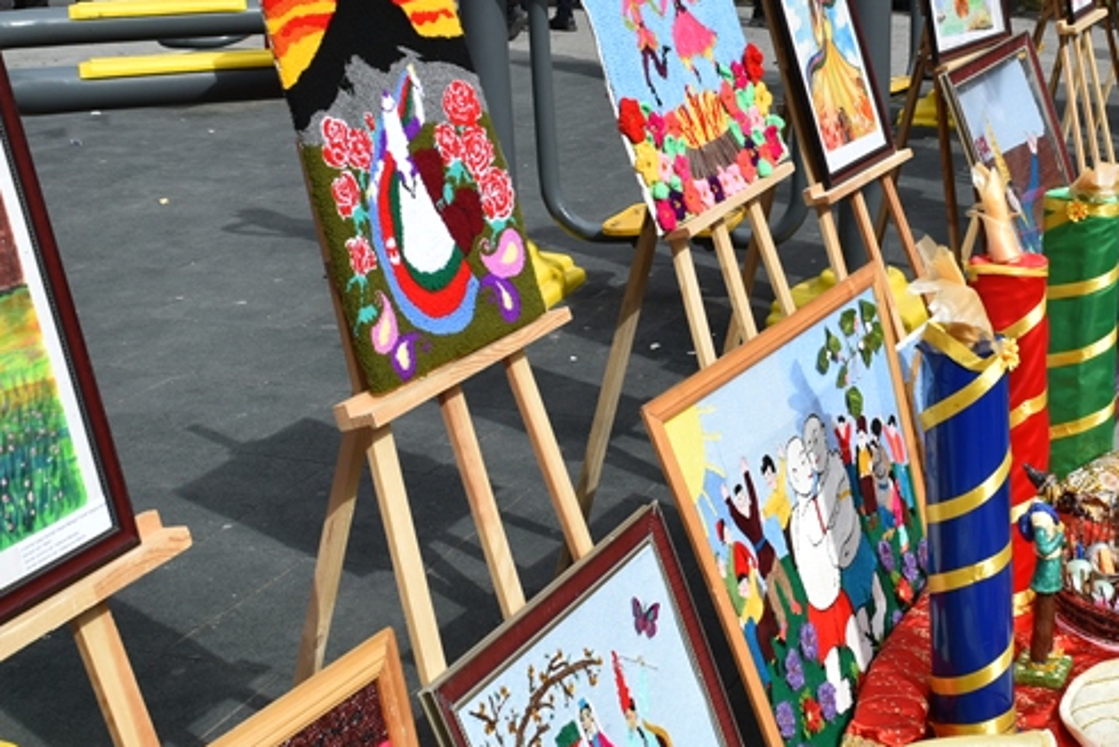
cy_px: 161
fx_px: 2145
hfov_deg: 29.1
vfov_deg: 19.6
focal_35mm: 69
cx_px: 703
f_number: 10
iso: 200
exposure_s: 1/400
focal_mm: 22
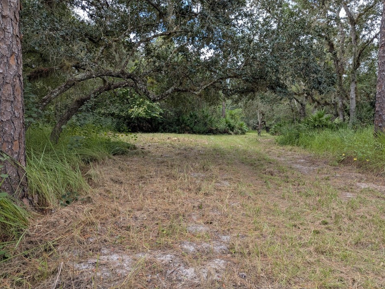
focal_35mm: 26
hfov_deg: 67.2
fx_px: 289
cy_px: 145
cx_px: 205
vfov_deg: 53.1
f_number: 1.85
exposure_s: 1/690
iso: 37
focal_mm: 6.81
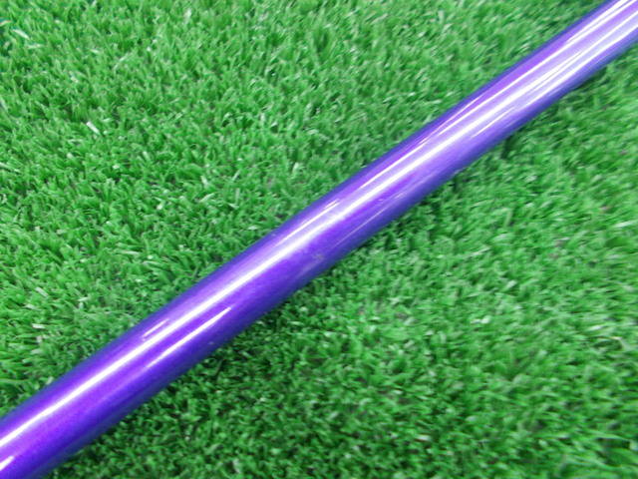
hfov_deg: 67.3
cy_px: 240
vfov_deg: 53.1
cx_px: 319
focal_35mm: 26
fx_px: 479
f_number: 3.2
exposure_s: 1/8
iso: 200
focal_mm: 4.6
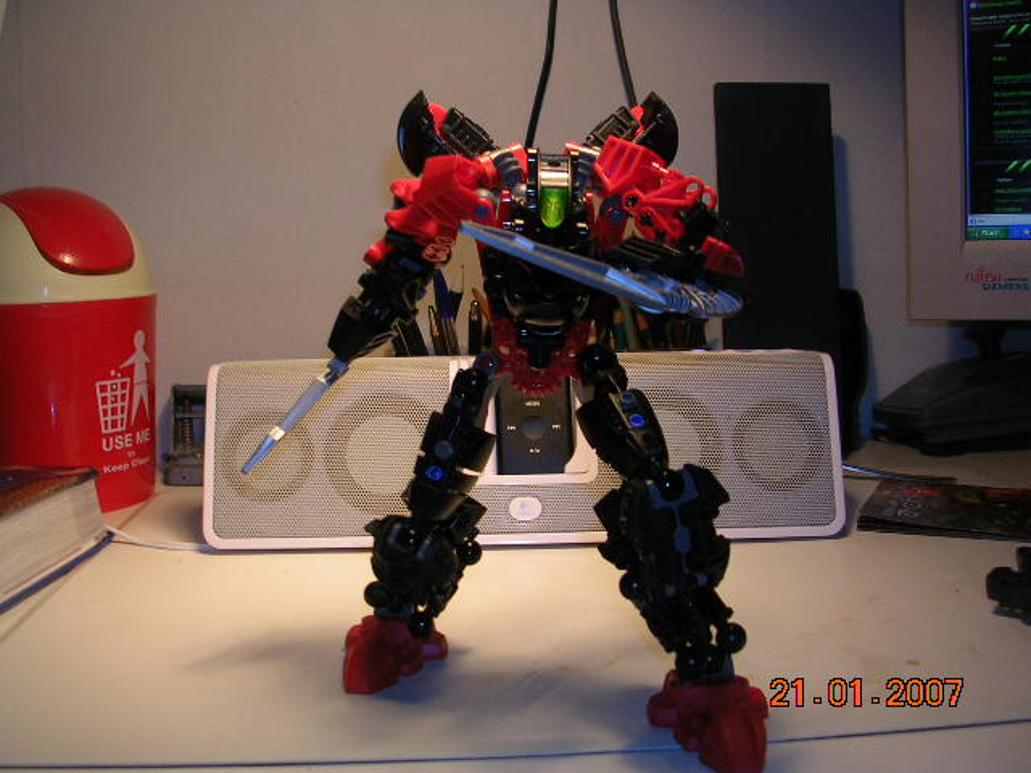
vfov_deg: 37.7
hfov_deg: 49.0
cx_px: 516
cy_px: 386
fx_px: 1132
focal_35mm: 38
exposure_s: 1/30
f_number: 2.8
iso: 50
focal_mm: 5.8
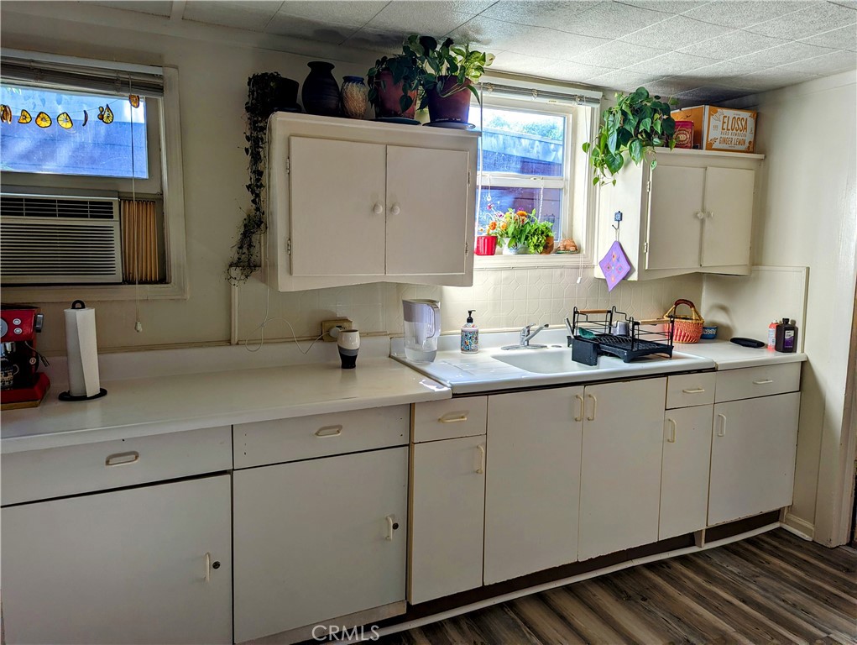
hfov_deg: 71.5
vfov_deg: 56.9
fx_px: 595
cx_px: 428
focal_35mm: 24
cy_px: 322
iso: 45
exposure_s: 1/163
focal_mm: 6.81
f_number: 1.85
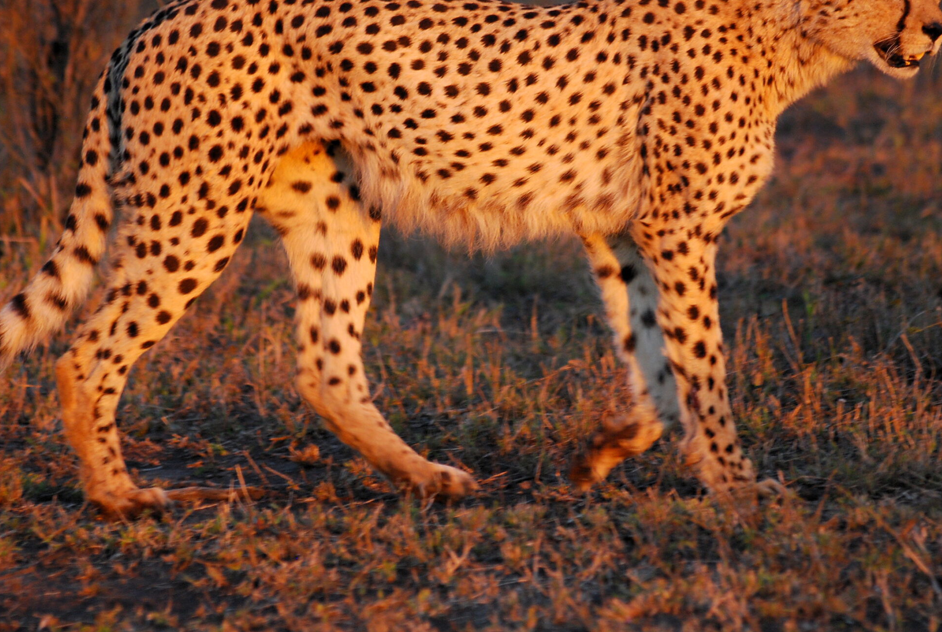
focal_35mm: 389
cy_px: 267
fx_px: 10190
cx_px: 511
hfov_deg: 5.3
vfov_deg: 3.6
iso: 400
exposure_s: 1/200
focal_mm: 195
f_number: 5
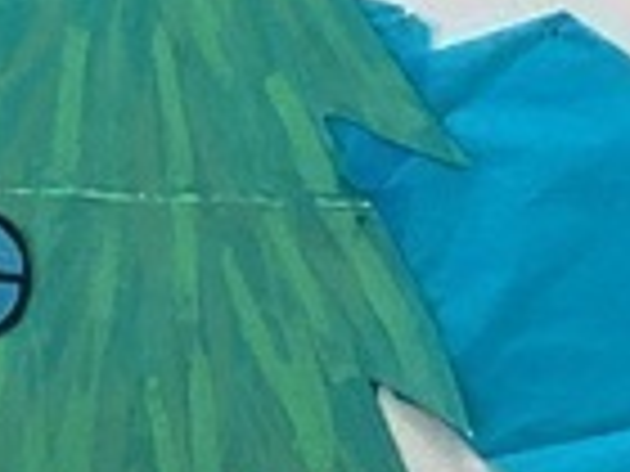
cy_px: 103
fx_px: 4313
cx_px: 592
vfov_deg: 6.3
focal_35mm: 237
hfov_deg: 8.3
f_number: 2.4
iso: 40
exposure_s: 1/100
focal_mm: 3.3
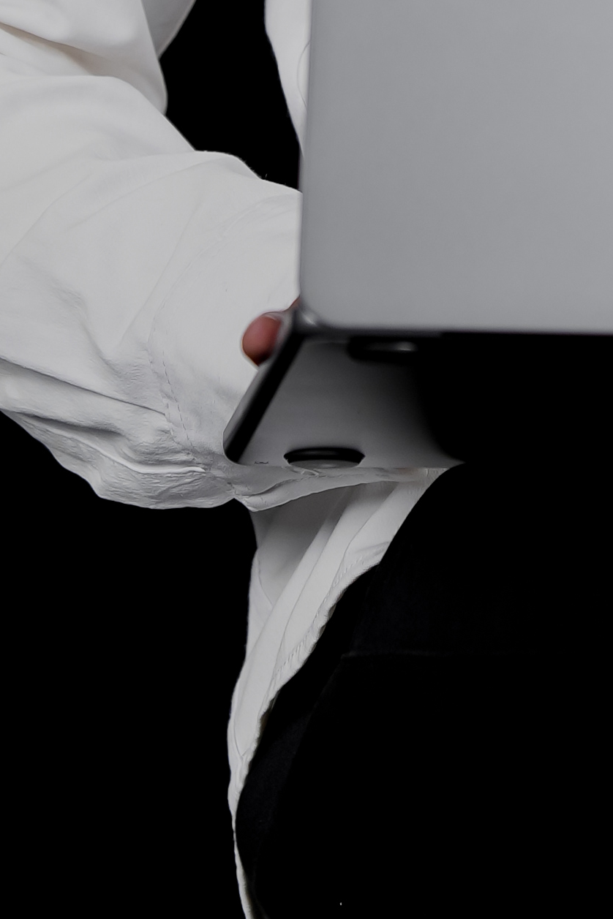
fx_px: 12106
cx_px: 1002
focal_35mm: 474
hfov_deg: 2.9
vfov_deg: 4.3
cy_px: -1178
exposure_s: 1/250
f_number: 3.2
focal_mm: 85
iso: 160
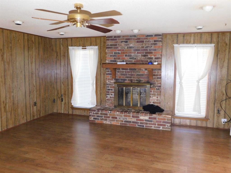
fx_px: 200
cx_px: 116
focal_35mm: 30
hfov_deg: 60.0
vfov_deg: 46.8
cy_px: 86
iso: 400
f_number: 3.2
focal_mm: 5.3
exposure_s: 1/15
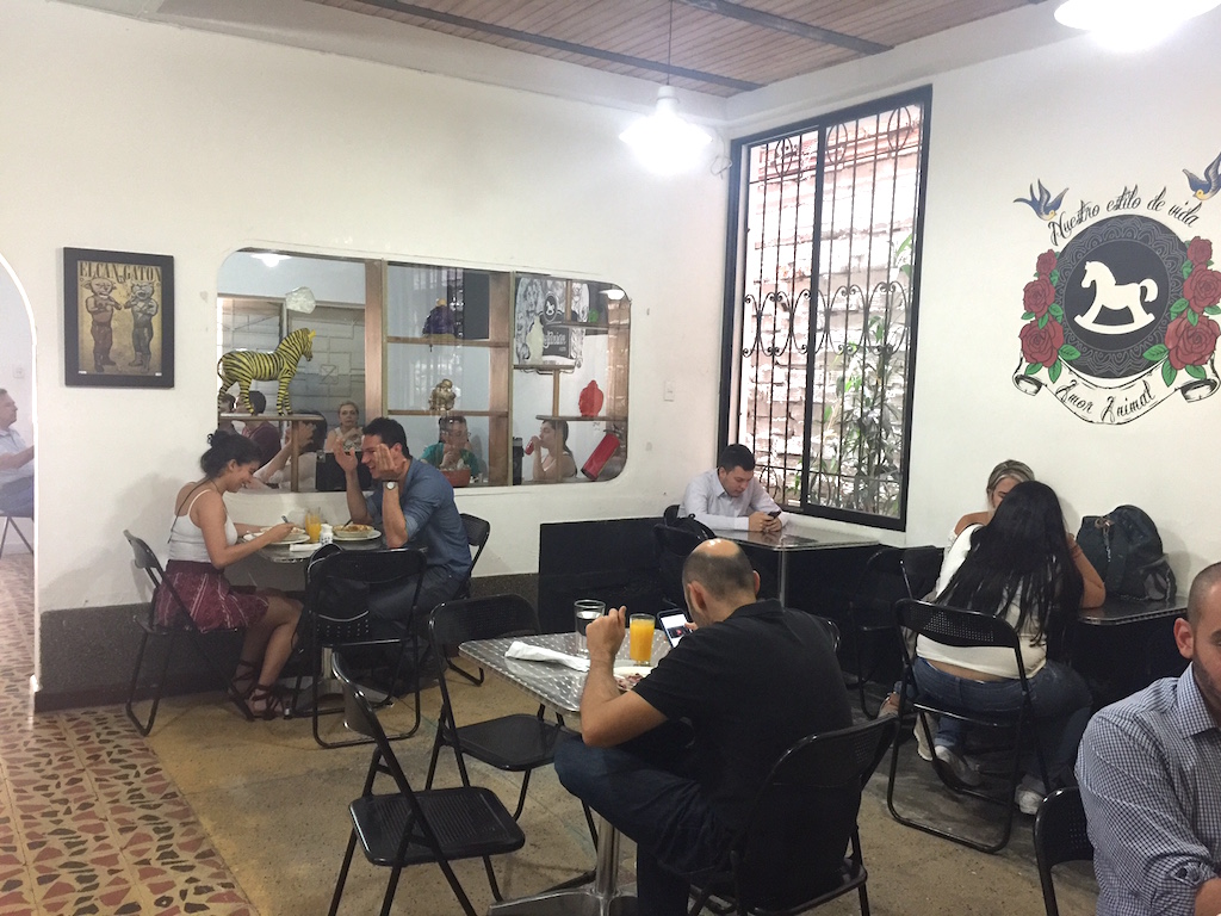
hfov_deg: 61.7
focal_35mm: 29
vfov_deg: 48.2
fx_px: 1023
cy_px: 458
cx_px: 610
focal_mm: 4.15
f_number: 2.2
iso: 125
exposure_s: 1/10
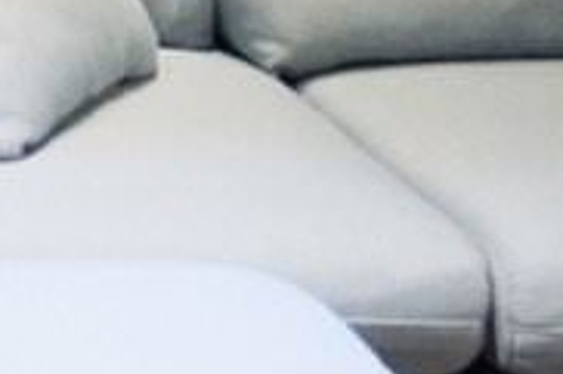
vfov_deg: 5.6
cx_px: -829
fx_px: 3609
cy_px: -637
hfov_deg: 8.2
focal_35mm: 231
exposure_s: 1/160
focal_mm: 28
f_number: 4.5
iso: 2500
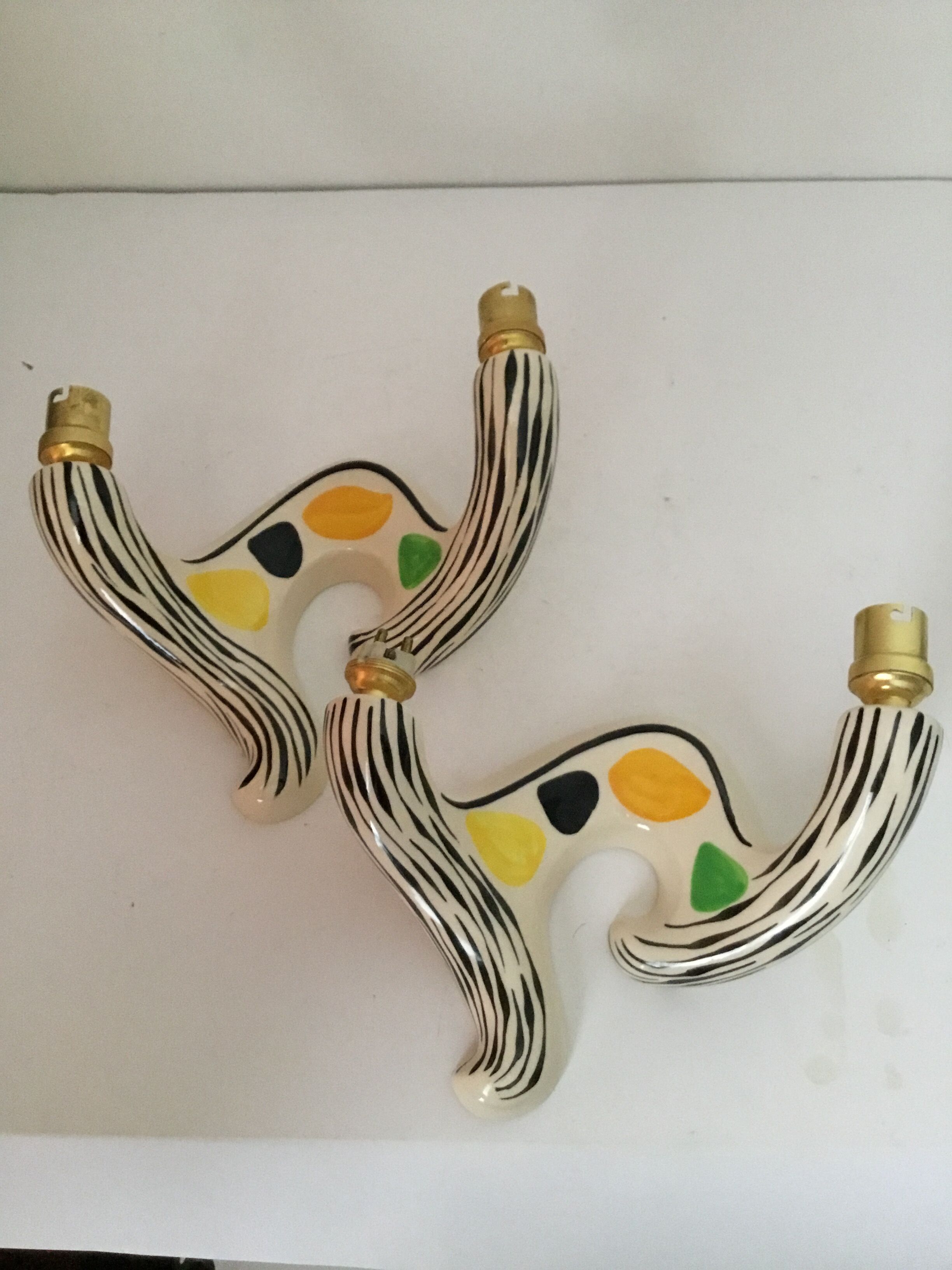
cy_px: 635
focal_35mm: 31
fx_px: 1137
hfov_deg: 45.4
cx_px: 476
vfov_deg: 58.4
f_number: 2.4
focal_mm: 3.3
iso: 200
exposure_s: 1/17
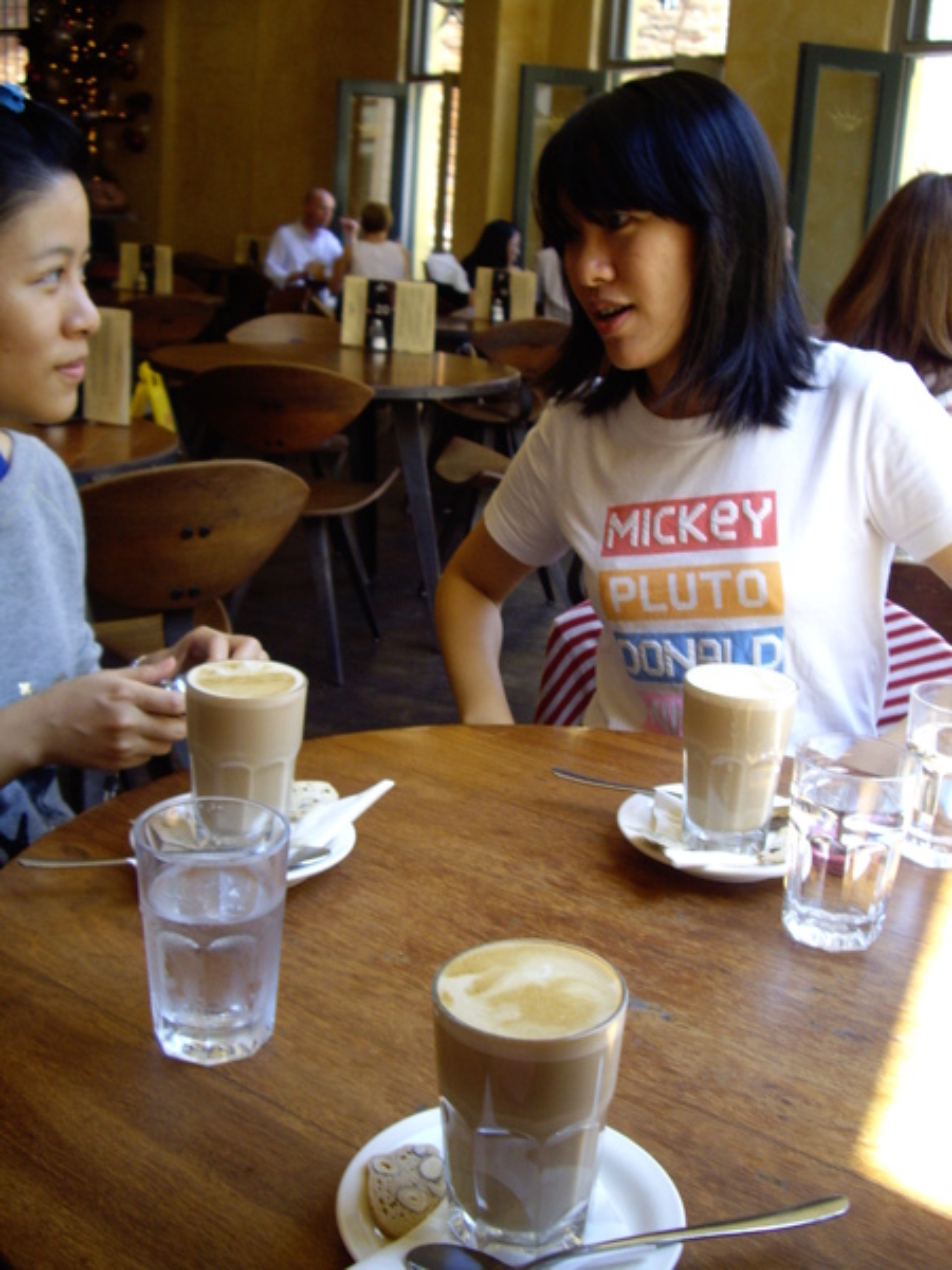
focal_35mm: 38
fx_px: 1393
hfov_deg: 37.7
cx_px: 476
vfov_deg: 49.0
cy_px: 635
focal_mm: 7.9
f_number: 2.8
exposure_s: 1/60
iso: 200
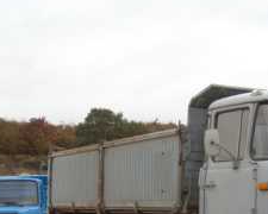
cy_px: 180
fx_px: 769
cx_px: 210
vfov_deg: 15.7
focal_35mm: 97
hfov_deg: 19.6
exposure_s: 1/323
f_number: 2.8
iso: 64
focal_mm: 5.7
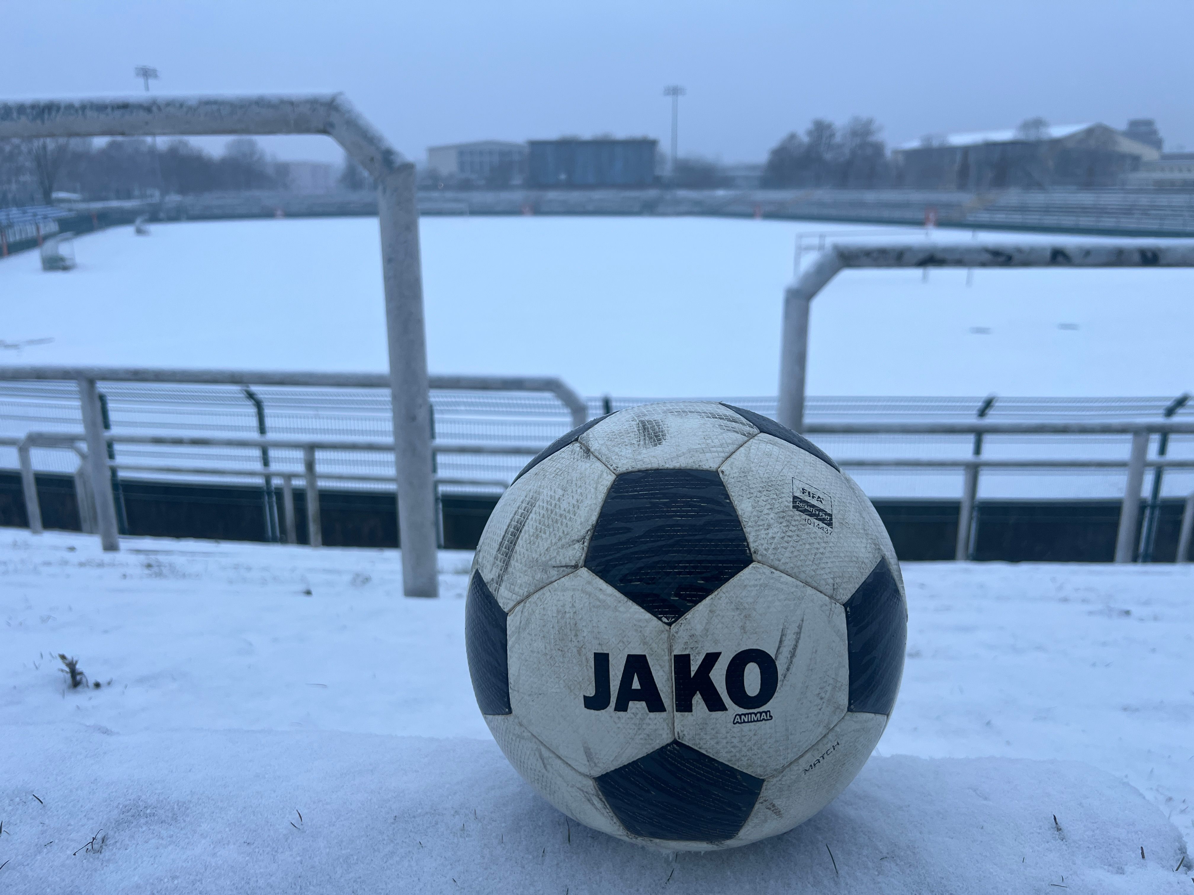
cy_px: 448
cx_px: 597
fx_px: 897
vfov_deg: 53.1
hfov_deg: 67.3
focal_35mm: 26
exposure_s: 1/121
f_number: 1.5
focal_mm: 5.7
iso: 80
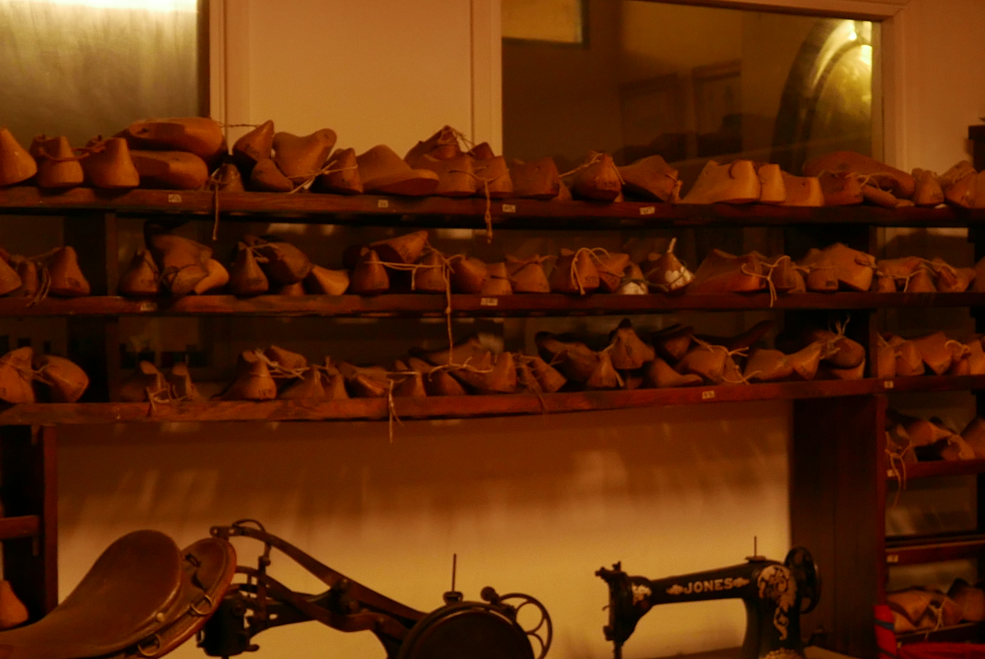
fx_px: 1944
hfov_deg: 27.8
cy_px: 325
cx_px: 804
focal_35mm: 71
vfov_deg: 19.2
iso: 500
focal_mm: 14.4
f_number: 2.2
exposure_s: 1/80
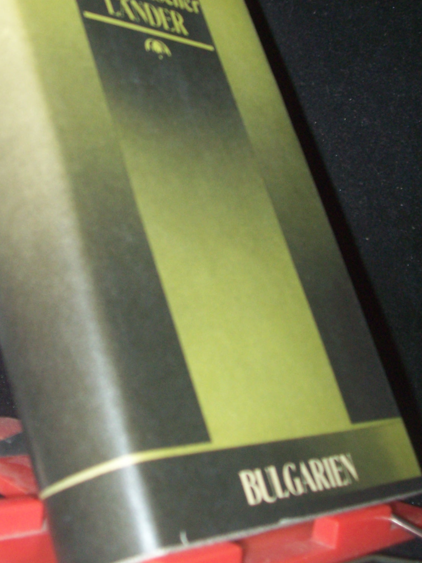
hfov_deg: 22.4
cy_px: 146
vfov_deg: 29.4
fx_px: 1056
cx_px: 111
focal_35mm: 65
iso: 160
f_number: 2.8
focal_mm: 7
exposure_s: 1/60
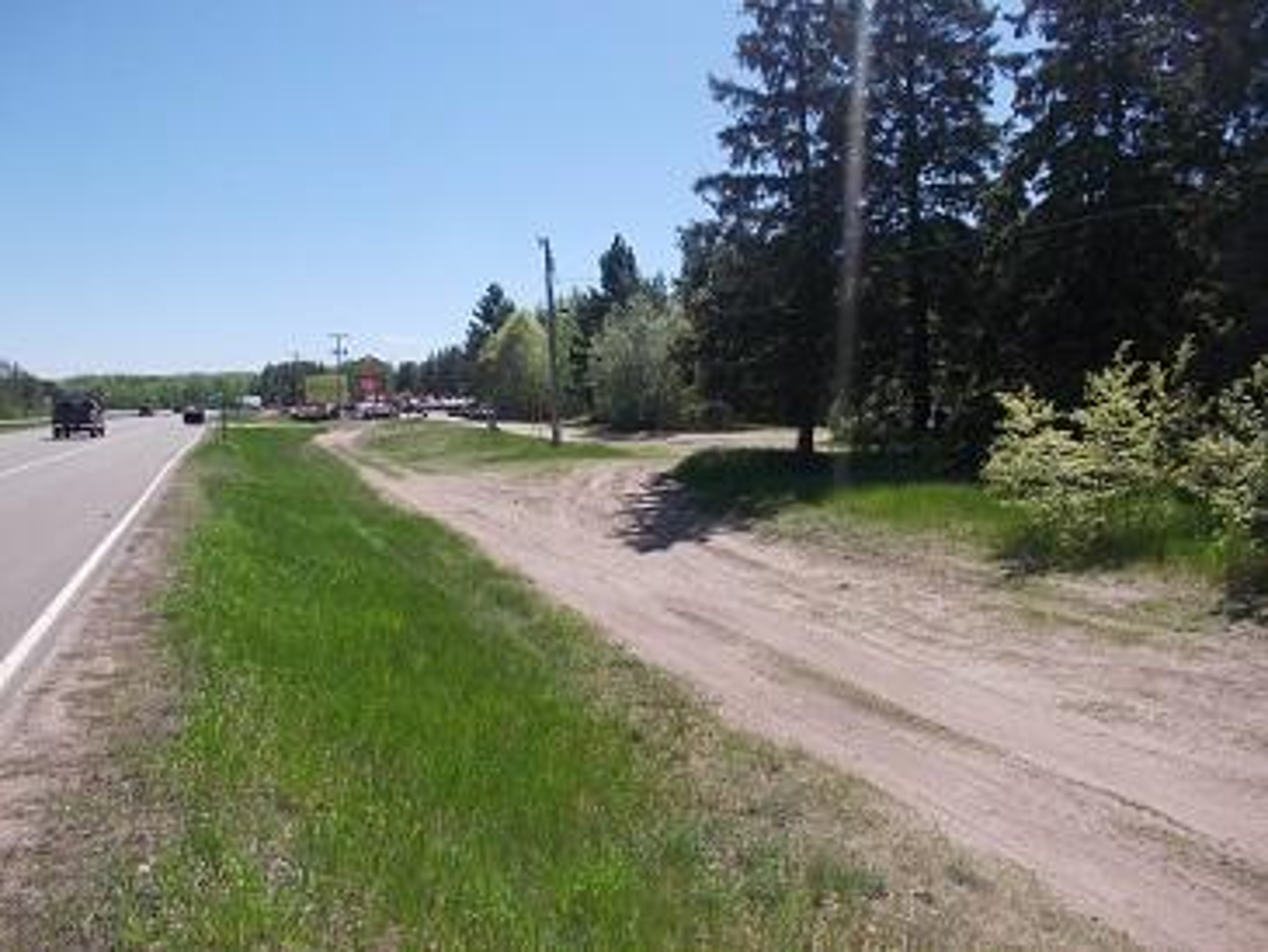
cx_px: 634
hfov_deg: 61.6
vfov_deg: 48.3
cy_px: 476
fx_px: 1063
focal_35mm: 29
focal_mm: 4.1
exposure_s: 1/800
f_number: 3.3
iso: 80
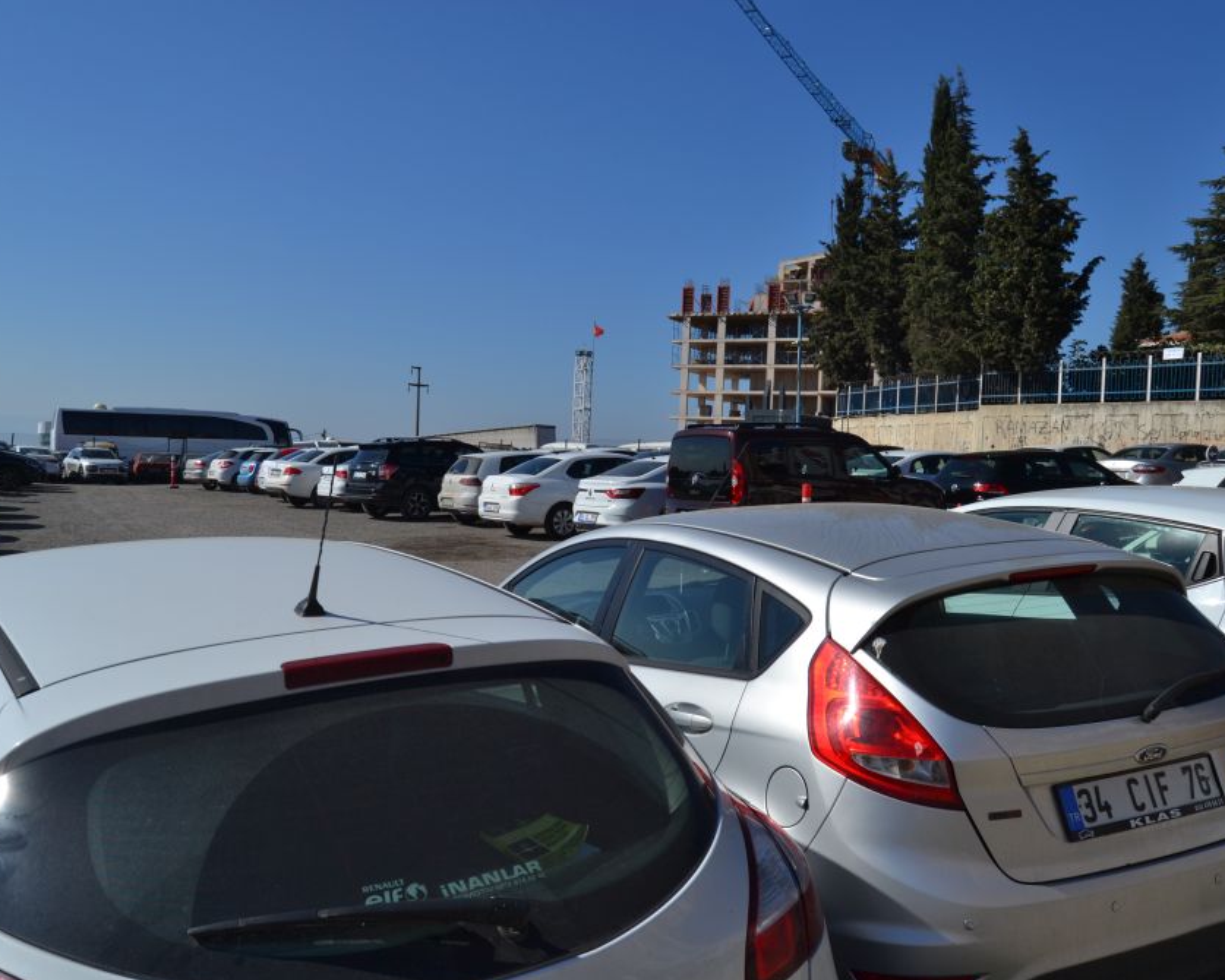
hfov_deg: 57.0
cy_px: 488
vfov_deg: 47.1
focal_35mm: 31
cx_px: 540
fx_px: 1124
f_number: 10
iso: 100
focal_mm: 18
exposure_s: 1/400
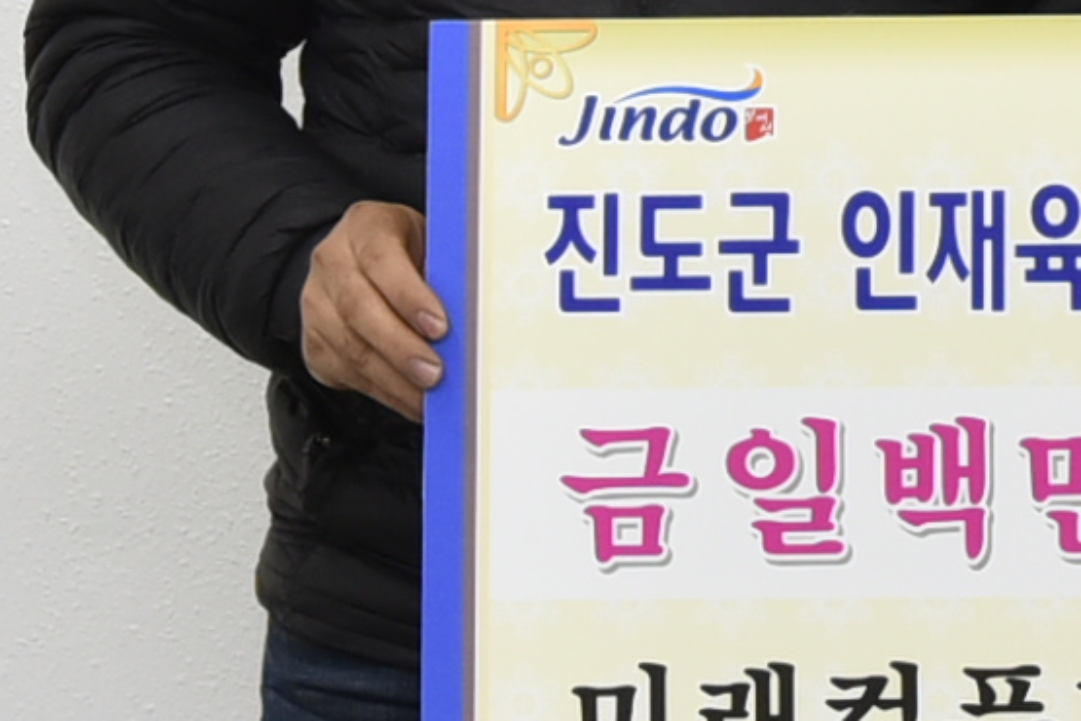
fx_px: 7566
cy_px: -329
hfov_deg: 8.1
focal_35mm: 252
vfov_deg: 5.4
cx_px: 1301
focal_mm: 38
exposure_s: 1/125
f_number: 5
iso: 800
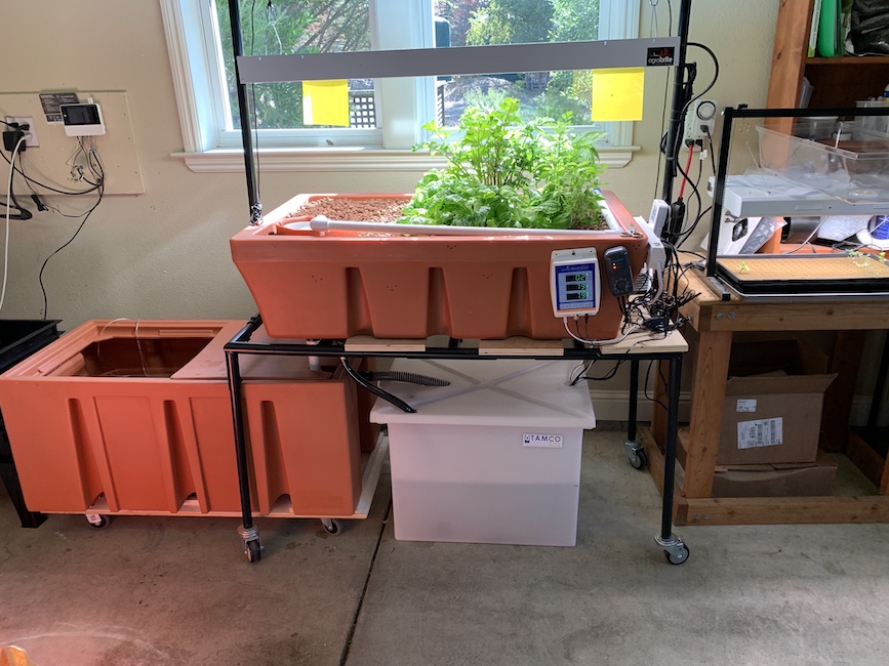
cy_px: 332
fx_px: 693
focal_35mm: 27
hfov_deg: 65.3
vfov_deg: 51.3
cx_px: 460
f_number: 1.8
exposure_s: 1/120
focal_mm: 4.25
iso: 80
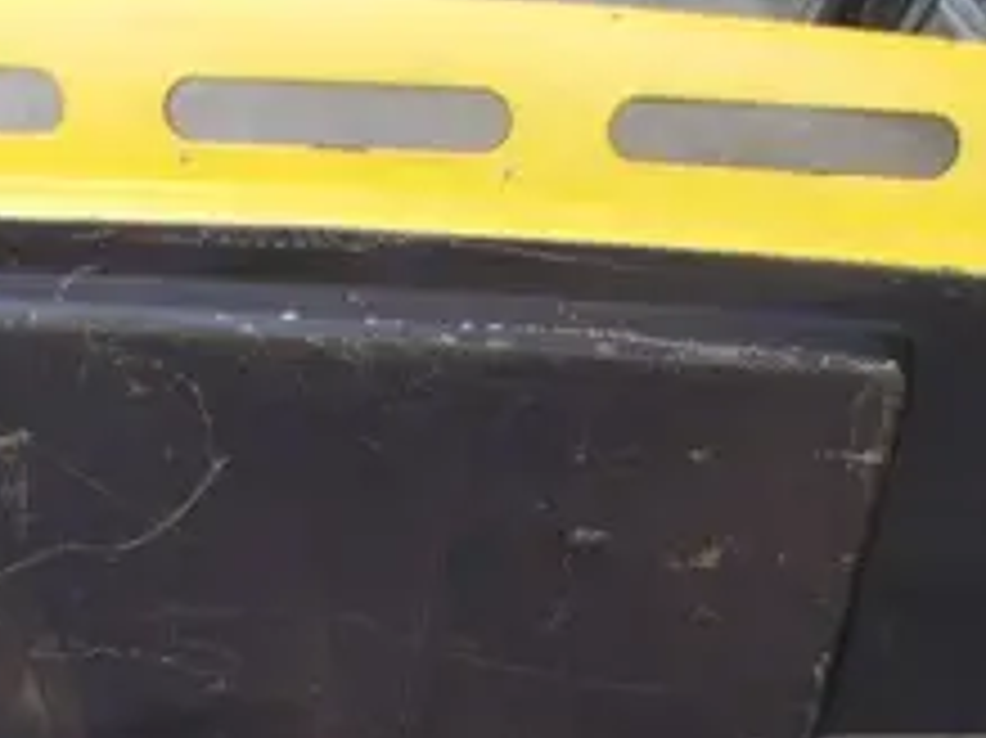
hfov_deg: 33.5
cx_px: 342
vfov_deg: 24.9
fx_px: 1623
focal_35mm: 57
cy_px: 662
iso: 80
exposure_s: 1/80
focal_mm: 4.6
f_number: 3.2
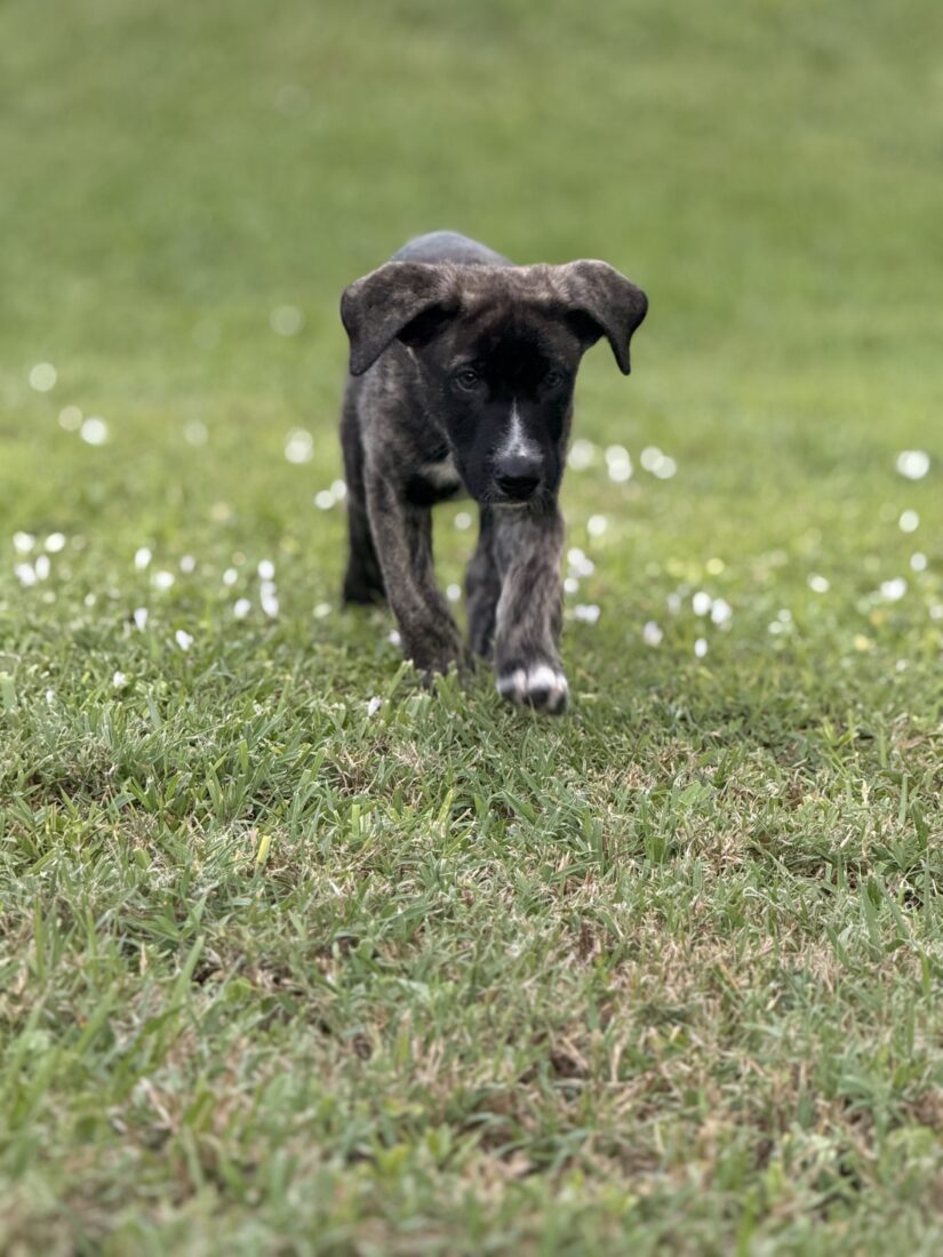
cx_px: 472
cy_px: 628
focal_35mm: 120
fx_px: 4359
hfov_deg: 12.3
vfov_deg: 16.4
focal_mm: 15.66
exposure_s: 1/99
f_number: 2.8
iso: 250
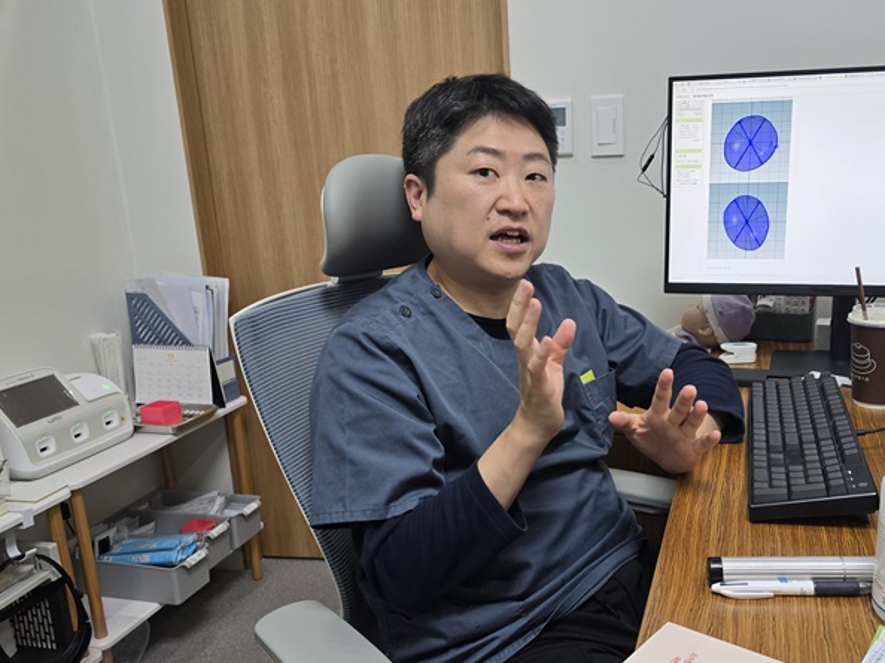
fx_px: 792
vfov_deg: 45.4
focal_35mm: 31
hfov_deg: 57.7
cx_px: 547
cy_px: 352
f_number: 1.7
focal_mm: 6.3
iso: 200
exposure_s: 1/180
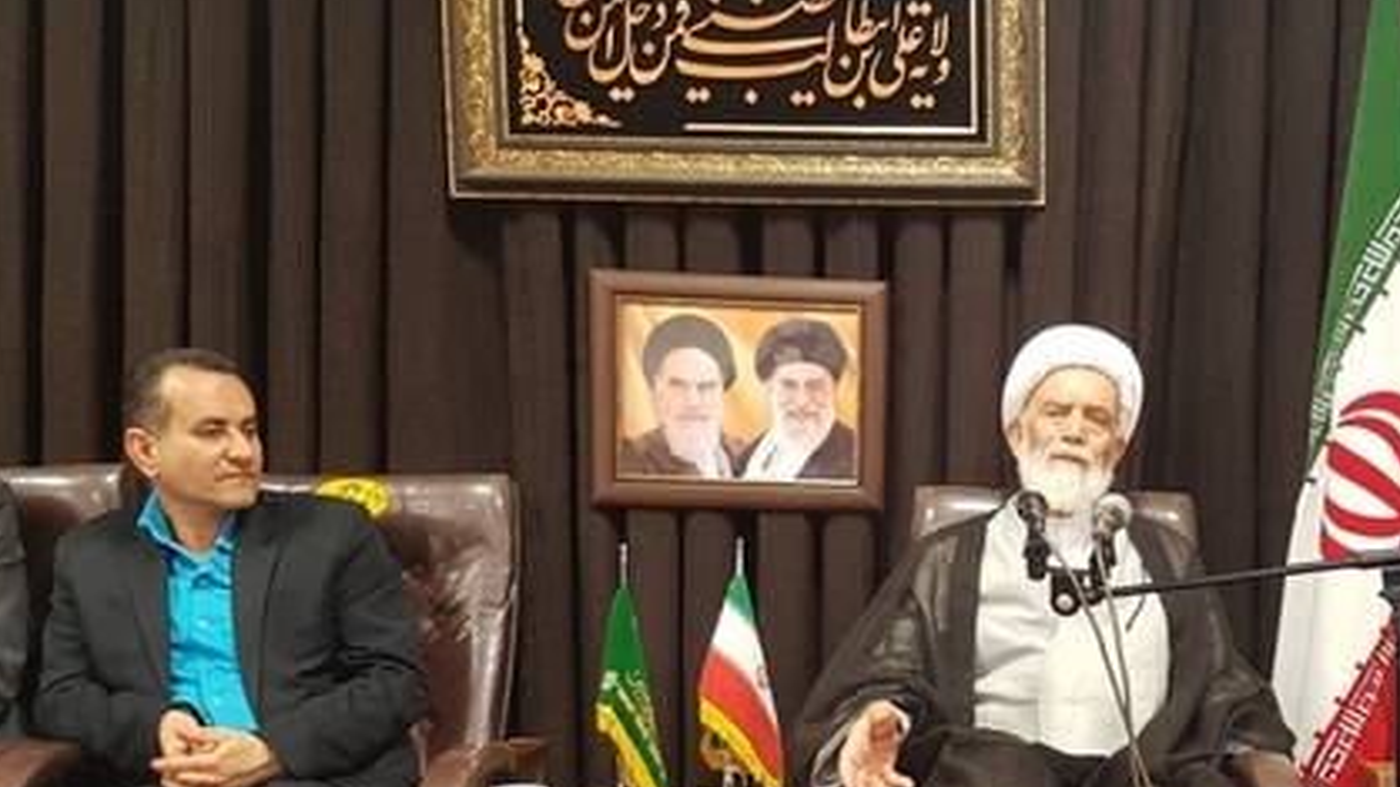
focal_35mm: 42
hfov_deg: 47.0
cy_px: 538
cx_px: 1011
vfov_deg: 28.1
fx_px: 1559
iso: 160
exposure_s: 1/25
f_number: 1.7
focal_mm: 4.2
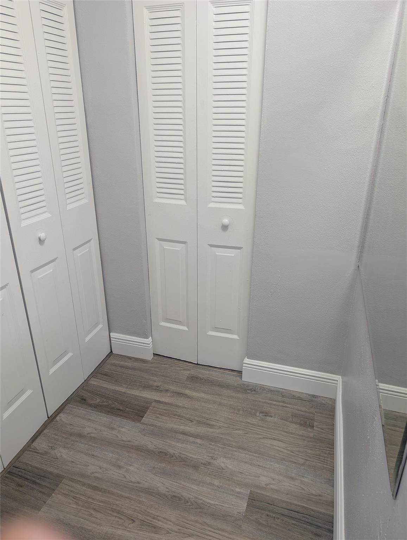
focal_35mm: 24
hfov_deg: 56.9
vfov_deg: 71.5
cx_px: 204
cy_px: 270
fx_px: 375
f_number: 1.68
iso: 83
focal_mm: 6.9
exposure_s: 1/45.8
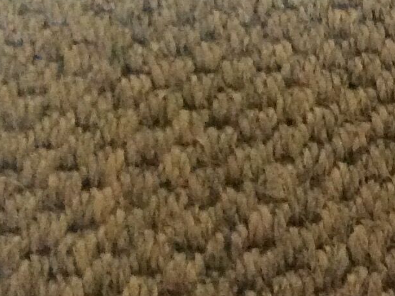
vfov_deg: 10.8
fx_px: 1550
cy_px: 3
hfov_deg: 13.0
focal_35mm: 136
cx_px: 733
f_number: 2.4
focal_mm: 3.3
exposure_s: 1/17
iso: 400
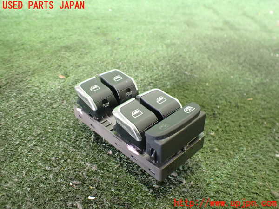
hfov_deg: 60.0
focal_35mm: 30
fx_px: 242
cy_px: 104
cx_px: 140
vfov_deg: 46.8
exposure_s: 1/30
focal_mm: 5.4
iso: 800
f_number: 2.3
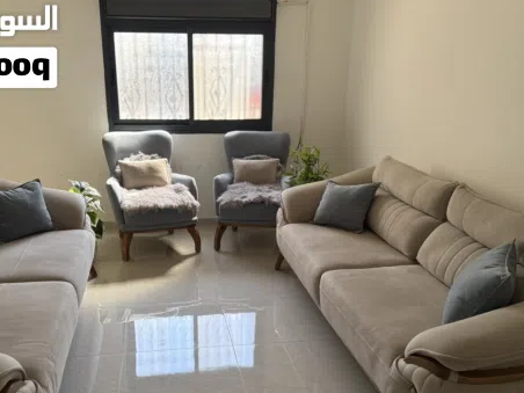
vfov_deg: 41.4
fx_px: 515
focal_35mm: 34
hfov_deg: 53.8
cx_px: 232
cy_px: 255
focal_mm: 6.76
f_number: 1.78
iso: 200
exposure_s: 1/141
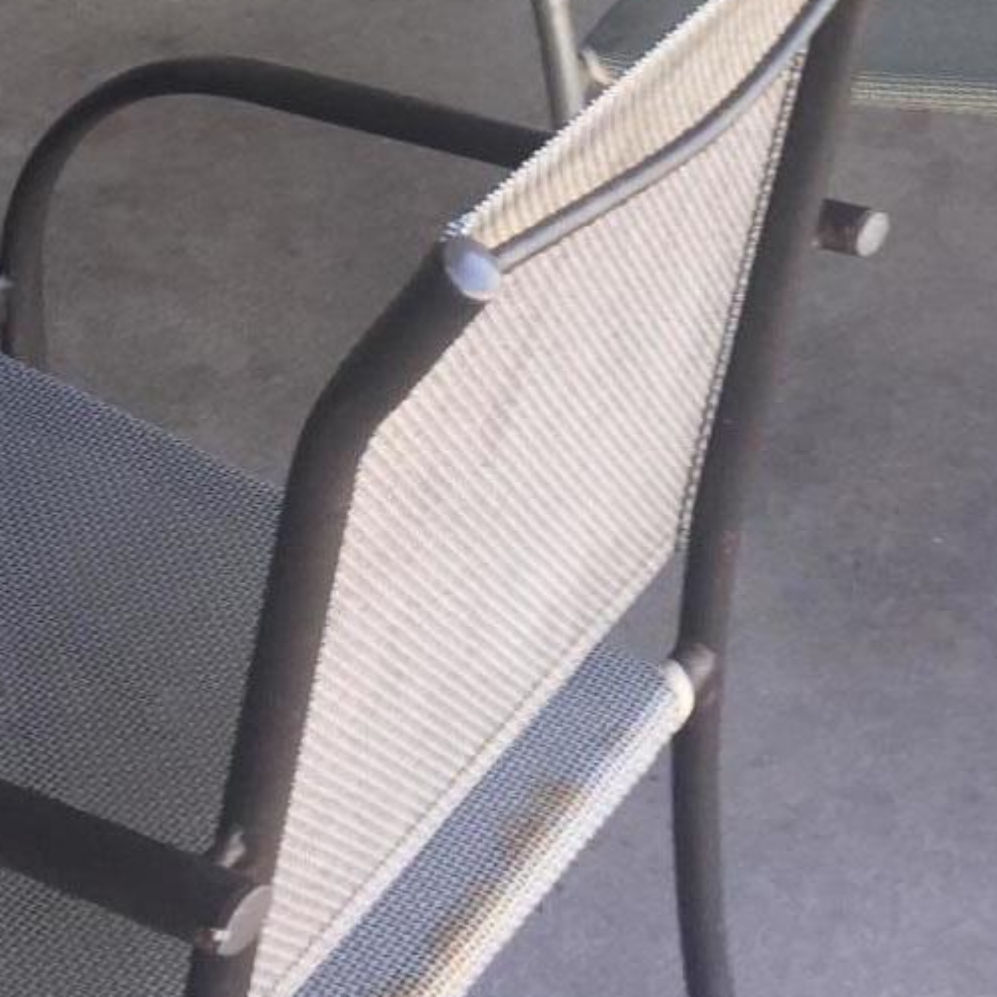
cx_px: 190
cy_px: -623
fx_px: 3356
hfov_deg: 16.8
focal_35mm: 103
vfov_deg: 15.3
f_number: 2.2
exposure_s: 1/50
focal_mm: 4.15
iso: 32
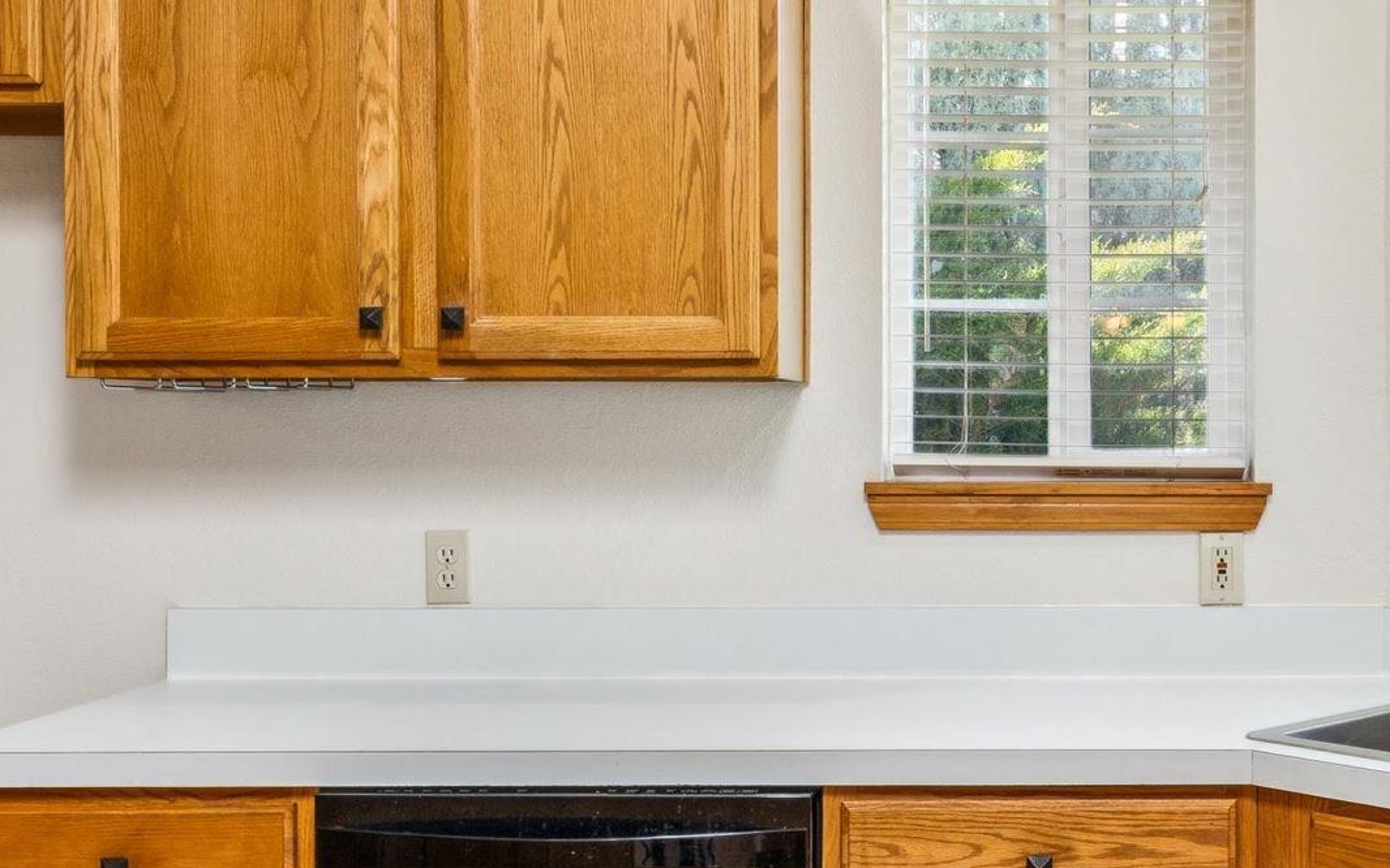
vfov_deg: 26.9
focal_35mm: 48
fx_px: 1814
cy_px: 434
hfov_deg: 40.5
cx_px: 1082
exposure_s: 1/15
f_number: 13
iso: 400
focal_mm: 16.3
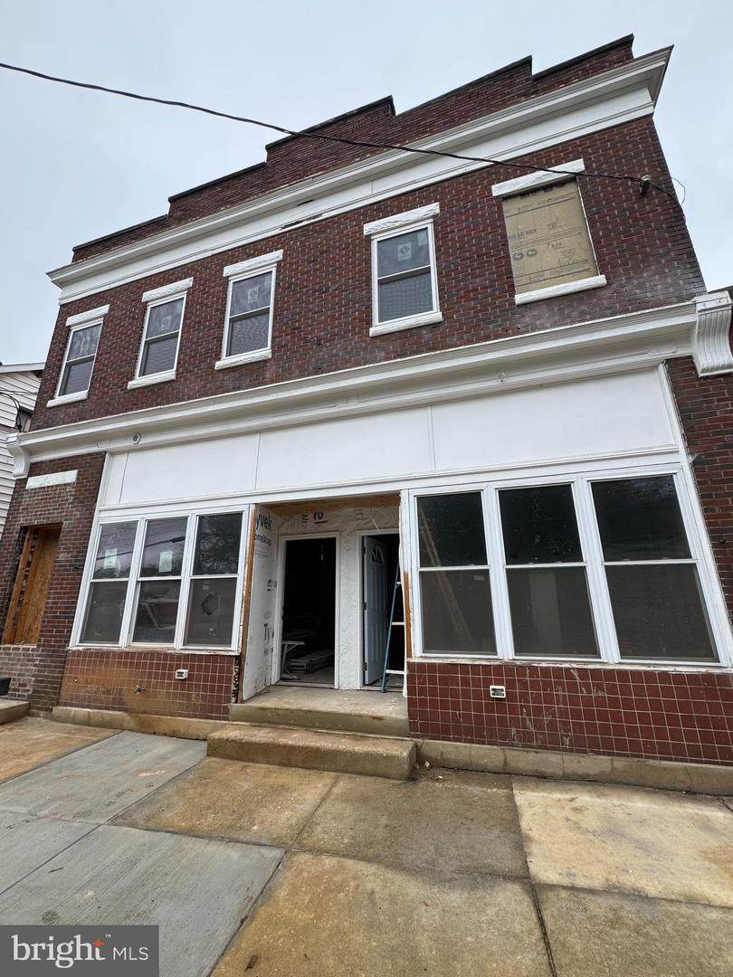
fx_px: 395
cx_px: 366
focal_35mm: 14
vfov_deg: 102.1
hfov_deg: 85.7
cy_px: 488
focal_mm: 2.22
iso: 50
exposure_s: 1/646
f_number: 2.2
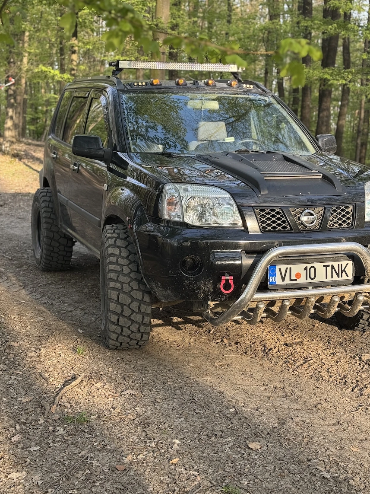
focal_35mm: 56
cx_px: 207
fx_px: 798
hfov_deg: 26.1
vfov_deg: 34.3
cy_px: 221
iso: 64
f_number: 1.78
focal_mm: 6.76
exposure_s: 1/230
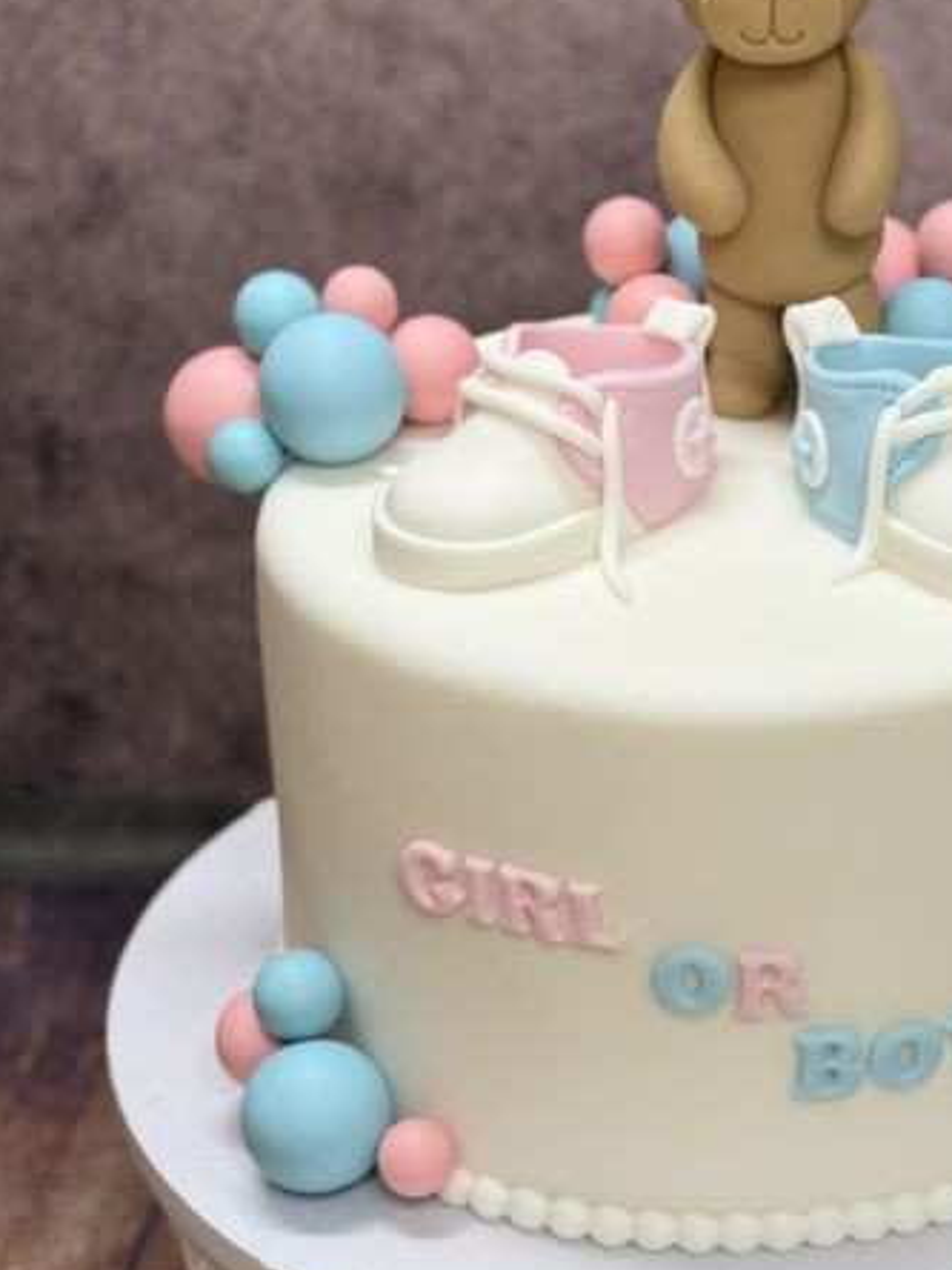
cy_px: 712
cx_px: 718
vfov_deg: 23.5
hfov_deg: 17.7
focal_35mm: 83
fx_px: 3044
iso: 80
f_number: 1.78
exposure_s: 1/100
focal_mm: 6.76
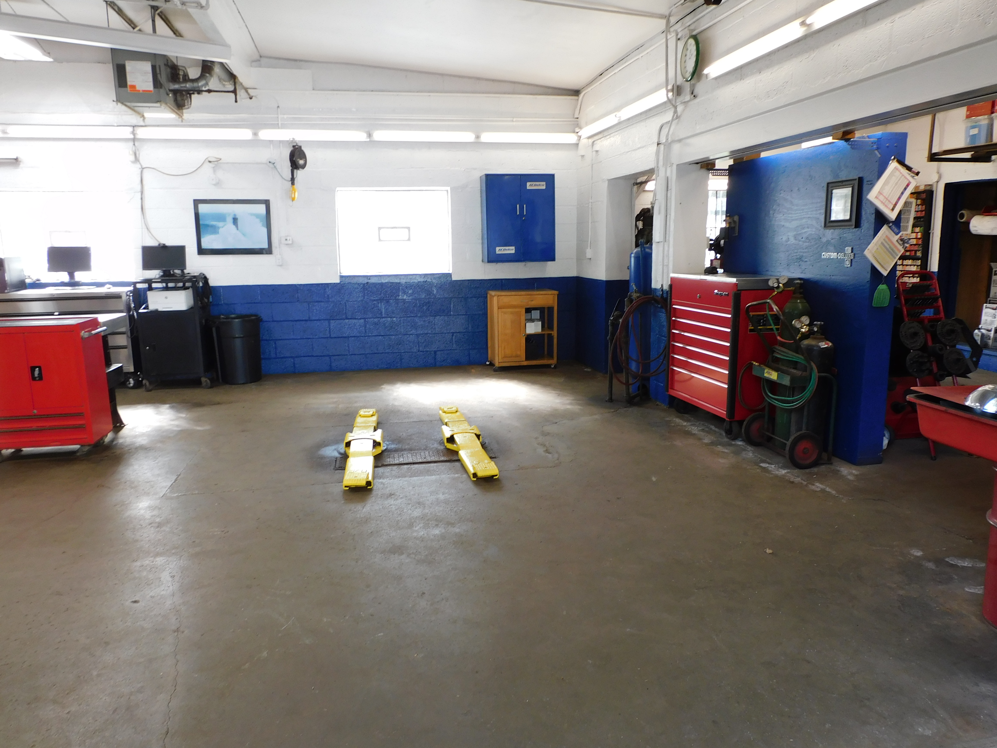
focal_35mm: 24
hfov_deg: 71.6
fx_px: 691
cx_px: 498
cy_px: 374
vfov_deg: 56.8
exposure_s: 1/40
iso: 125
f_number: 3.3
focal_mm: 4.3
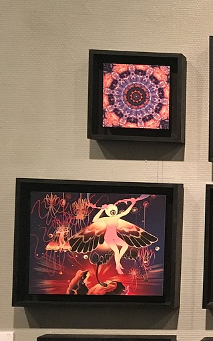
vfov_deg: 26.7
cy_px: 212
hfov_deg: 14.3
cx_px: 420
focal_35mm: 77
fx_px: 716
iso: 200
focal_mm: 4.15
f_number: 2.2
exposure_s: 1/20
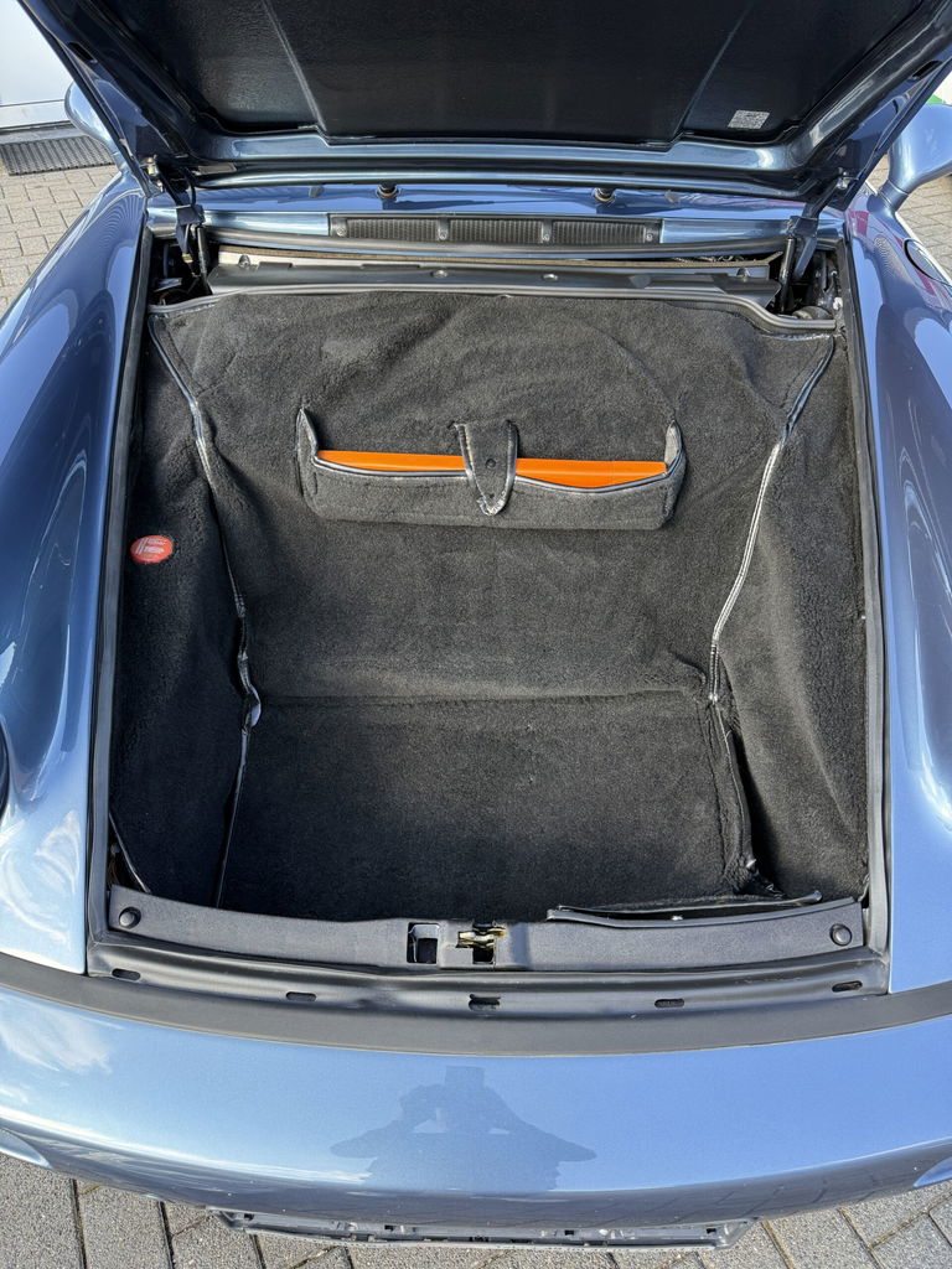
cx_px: 476
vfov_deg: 71.6
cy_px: 634
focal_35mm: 24
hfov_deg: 56.8
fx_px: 880
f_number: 1.78
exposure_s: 1/293
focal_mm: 6.76
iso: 100
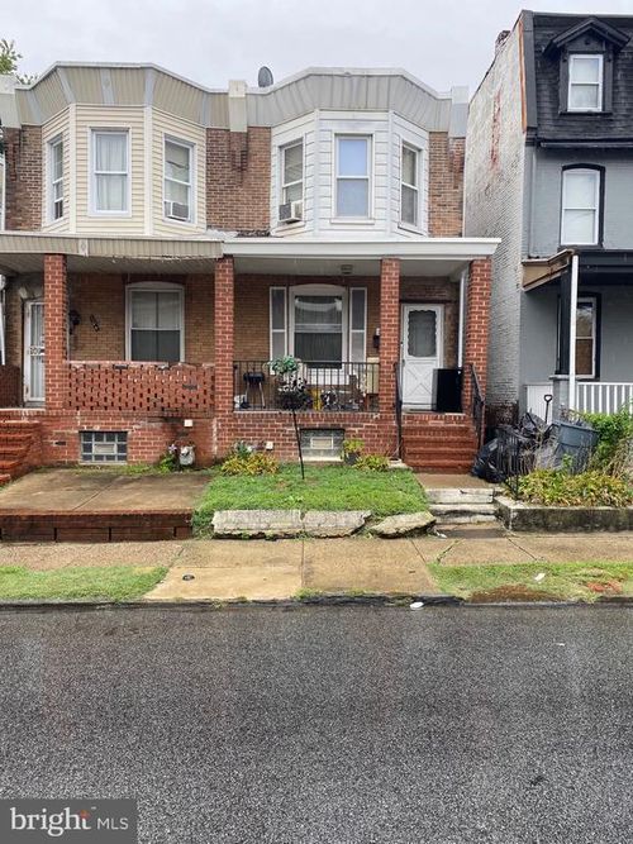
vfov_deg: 67.3
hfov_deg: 53.0
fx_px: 634
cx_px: 316
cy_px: 422
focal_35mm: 26
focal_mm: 4.25
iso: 32
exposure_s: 1/345
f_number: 1.8
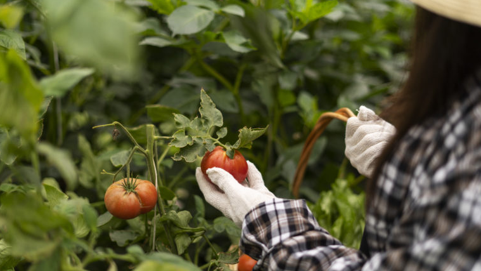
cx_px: 240
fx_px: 676
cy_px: 159
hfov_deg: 39.2
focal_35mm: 53
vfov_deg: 22.6
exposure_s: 1/400
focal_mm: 50
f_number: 1.8
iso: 200
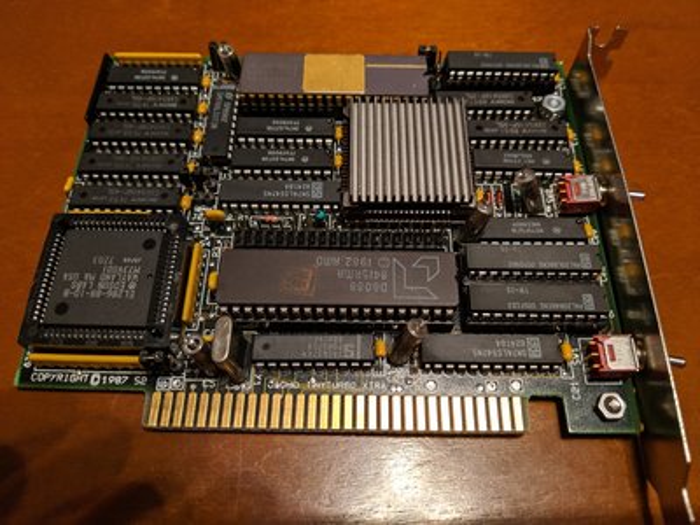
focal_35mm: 27
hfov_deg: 65.3
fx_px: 546
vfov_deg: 51.4
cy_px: 262
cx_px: 350
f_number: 1.8
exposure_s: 1/60
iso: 386
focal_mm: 4.44
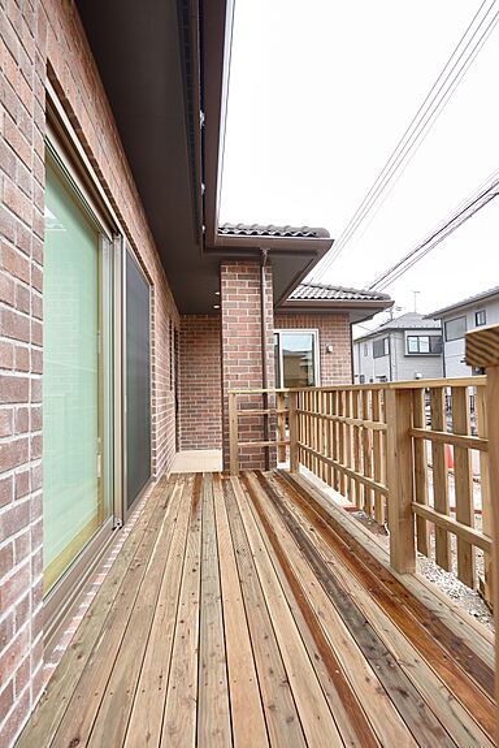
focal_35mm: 17
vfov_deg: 93.2
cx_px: 250
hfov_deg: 70.5
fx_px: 353
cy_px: 374
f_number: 8
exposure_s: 1/100
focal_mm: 17
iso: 200
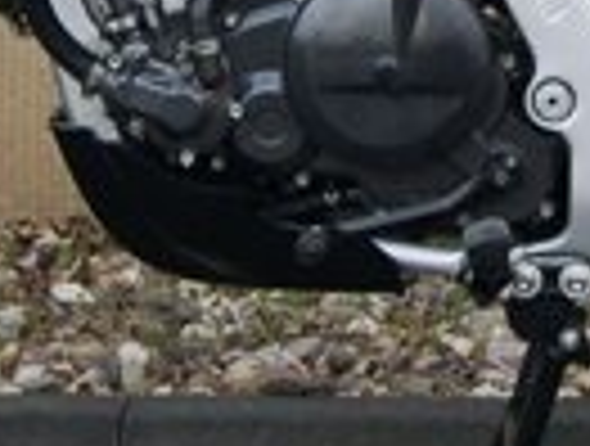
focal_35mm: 229
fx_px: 3914
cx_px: 360
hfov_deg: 8.6
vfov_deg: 6.5
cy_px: -72
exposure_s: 1/129
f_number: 3.1
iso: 100
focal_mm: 10.1
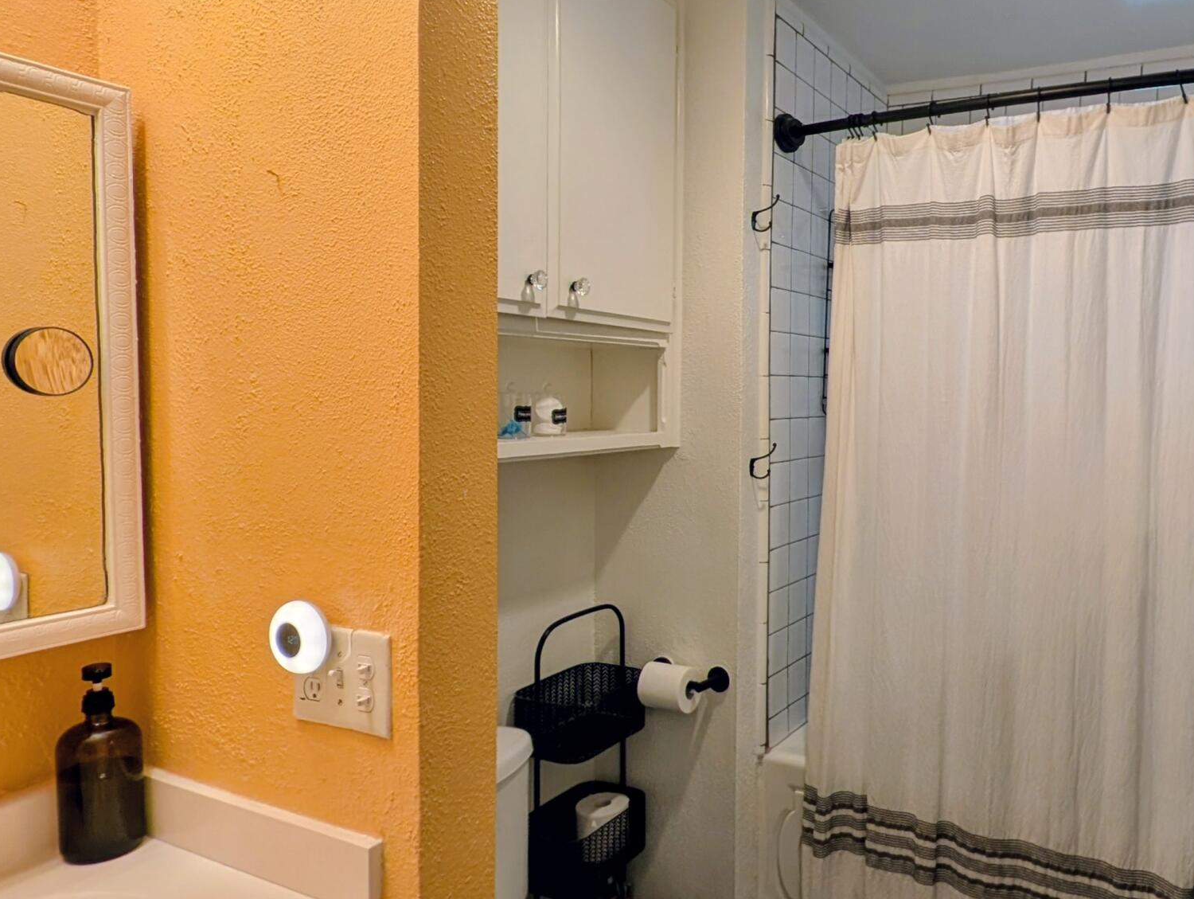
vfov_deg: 56.9
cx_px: 807
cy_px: 435
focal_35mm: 24
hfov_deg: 69.3
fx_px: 829
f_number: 1.95
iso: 45
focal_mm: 2.23
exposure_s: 1/120
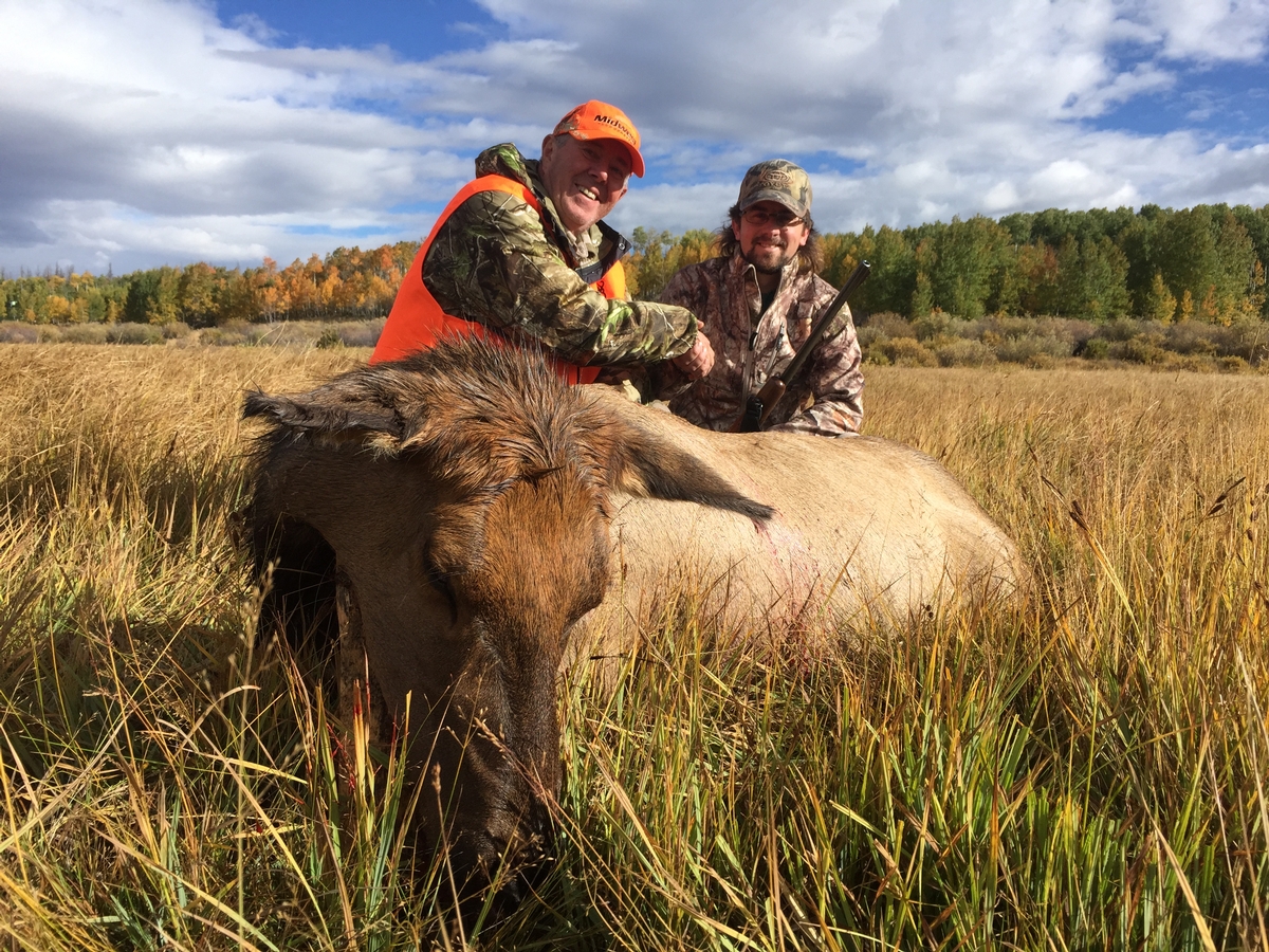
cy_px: 476
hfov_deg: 61.7
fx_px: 1063
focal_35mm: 29
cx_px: 634
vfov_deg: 48.2
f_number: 2.2
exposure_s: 1/1883
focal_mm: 4.15
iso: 32
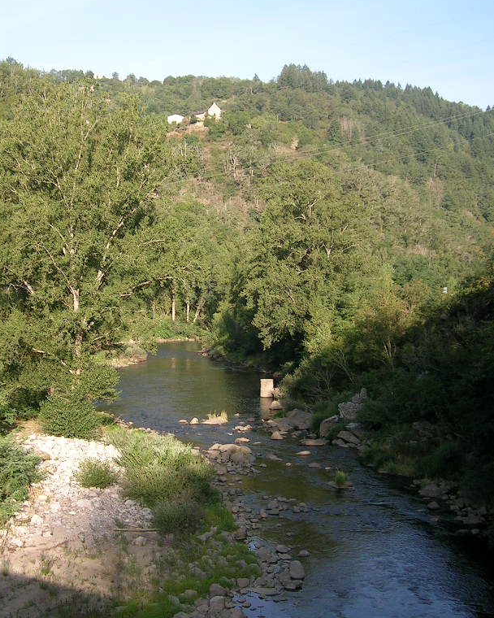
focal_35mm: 46
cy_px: 307
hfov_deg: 32.6
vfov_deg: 40.3
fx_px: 841
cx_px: 188
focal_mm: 5.4
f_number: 2.8
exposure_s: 1/399
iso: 50
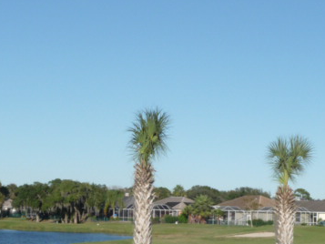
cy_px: 207
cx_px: 177
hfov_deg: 22.7
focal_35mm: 86
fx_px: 808
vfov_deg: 17.0
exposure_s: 1/250
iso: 100
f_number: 8
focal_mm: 5
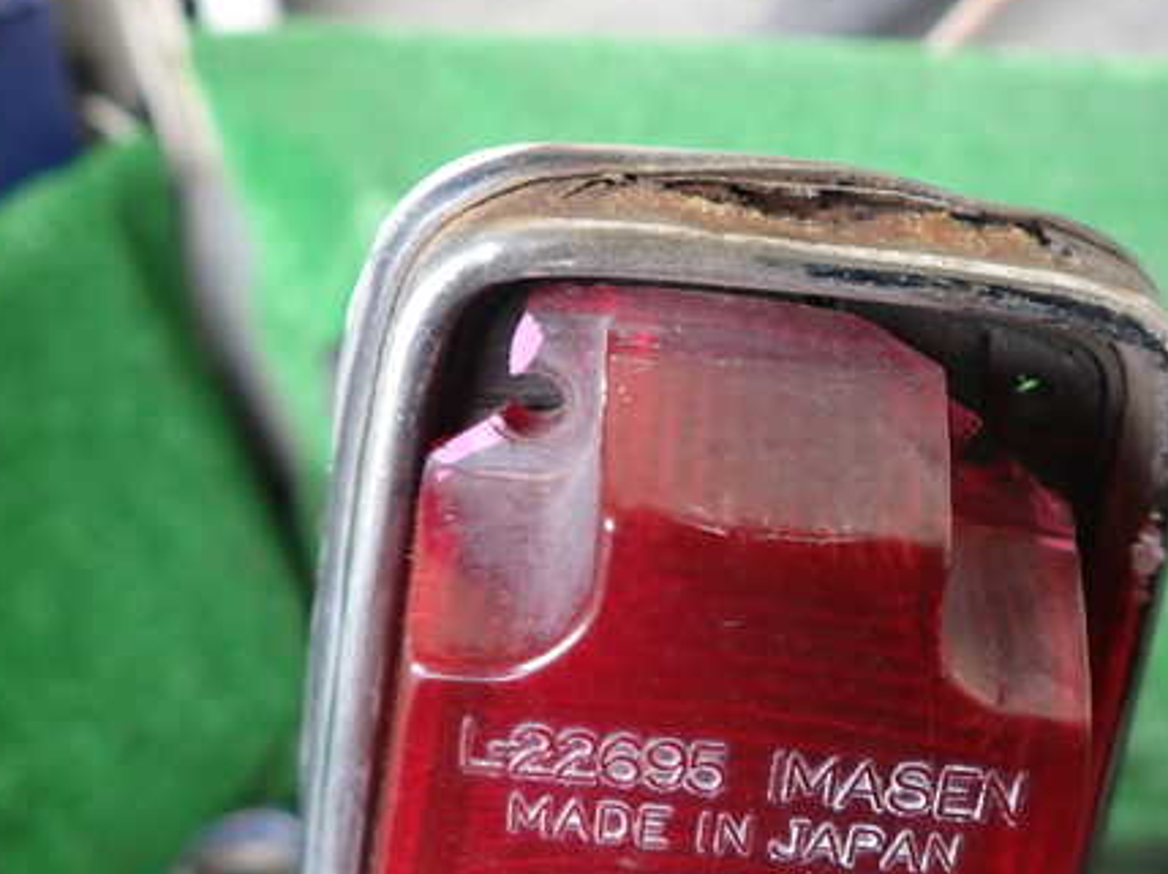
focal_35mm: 35
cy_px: 354
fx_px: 1180
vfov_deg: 40.5
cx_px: 735
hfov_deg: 52.1
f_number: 2
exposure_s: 1/30
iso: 200
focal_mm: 4.5
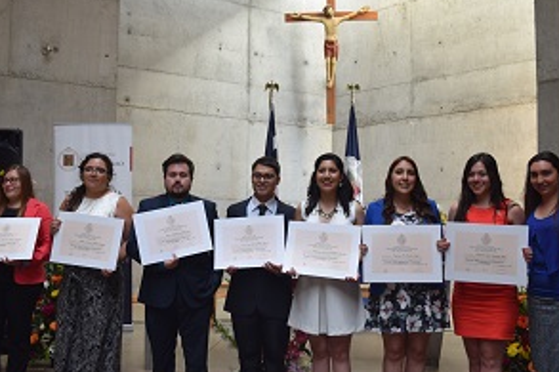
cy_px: 182
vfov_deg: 29.4
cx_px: 230
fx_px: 710
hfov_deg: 42.8
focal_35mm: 46
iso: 400
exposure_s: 1/100
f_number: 5
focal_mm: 21
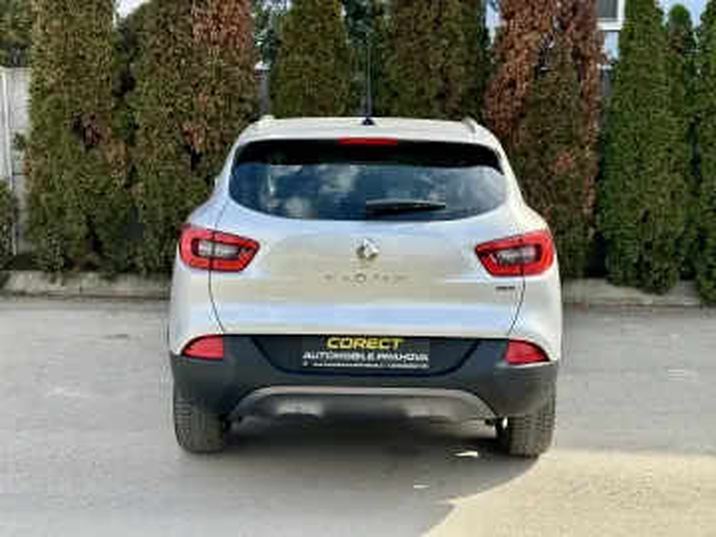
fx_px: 993
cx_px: 358
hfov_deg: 39.7
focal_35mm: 48
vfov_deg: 30.3
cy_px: 268
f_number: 1.78
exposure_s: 1/2203
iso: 64
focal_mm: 6.86
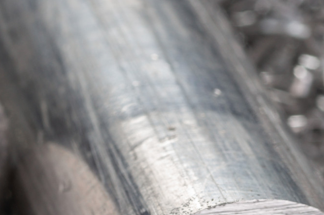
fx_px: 3553
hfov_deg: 5.2
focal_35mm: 395
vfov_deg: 3.5
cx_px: -62
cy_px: 101
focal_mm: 105
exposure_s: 1/125
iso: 100
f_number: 11
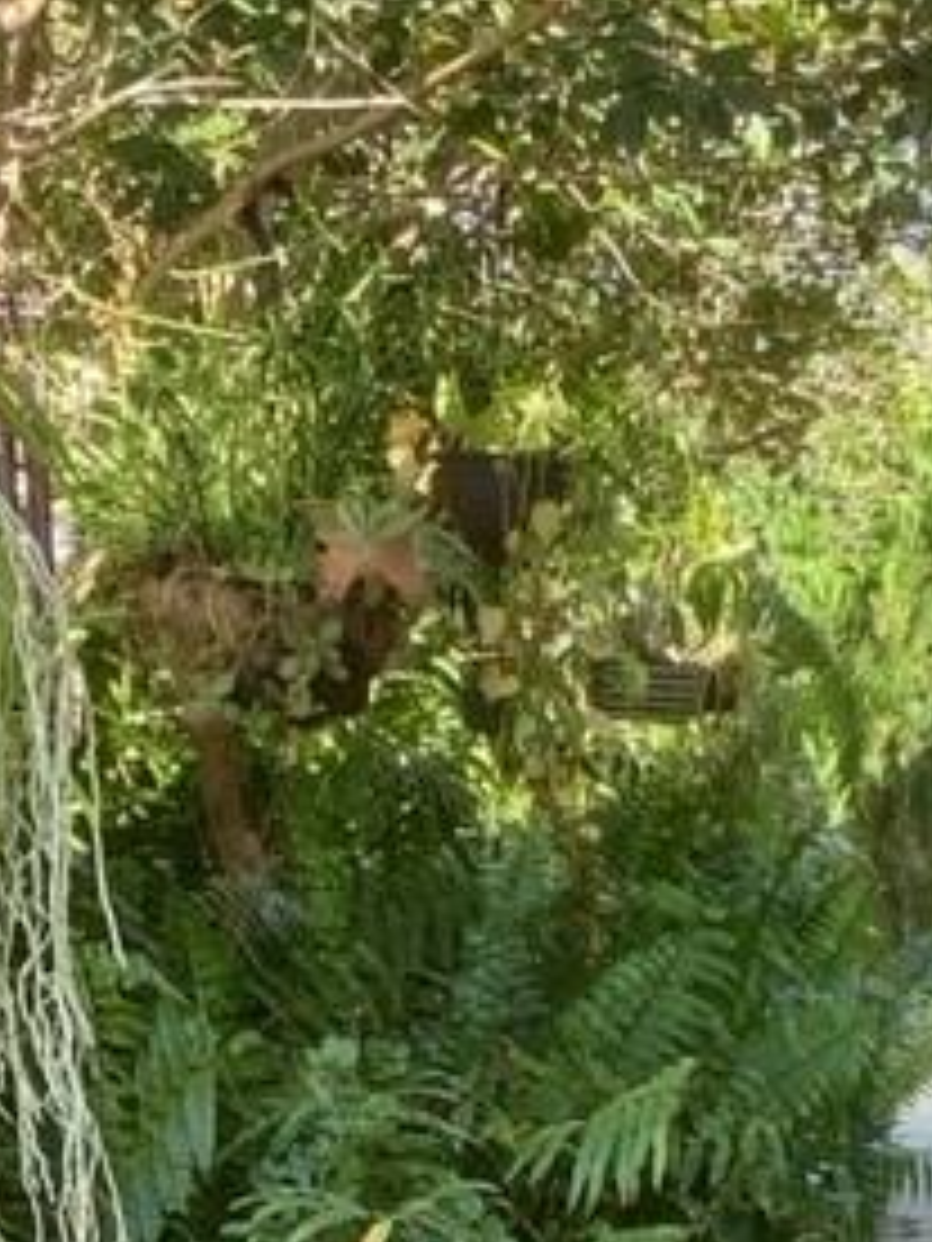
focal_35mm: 72
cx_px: 1018
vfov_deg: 26.1
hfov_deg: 19.6
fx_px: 2585
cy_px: 1143
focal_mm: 3.3
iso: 40
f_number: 2.4
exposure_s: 1/120
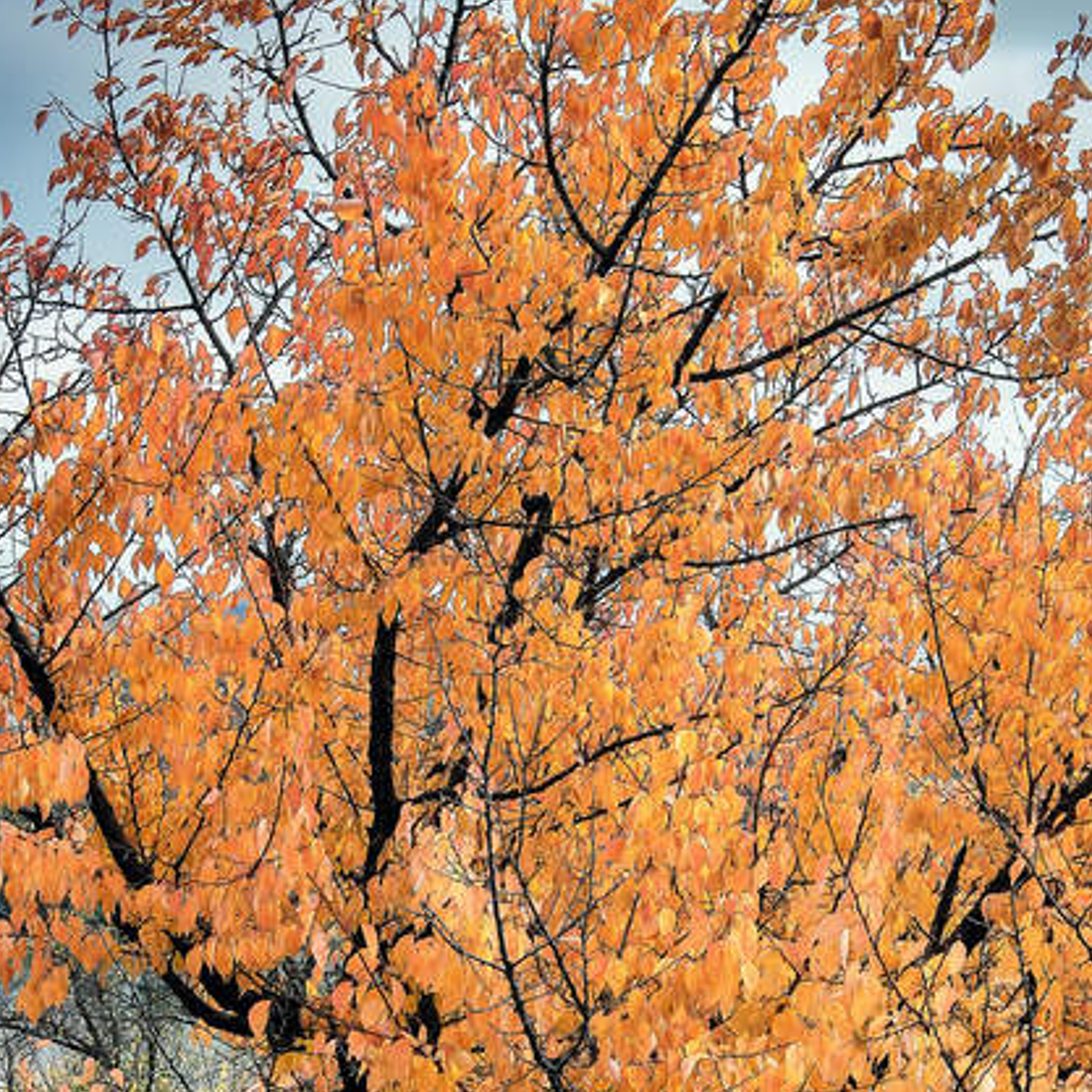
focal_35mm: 100
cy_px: 753
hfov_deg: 17.4
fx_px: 3569
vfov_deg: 17.3
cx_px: 644
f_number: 8
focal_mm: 35
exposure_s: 1/640
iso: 160
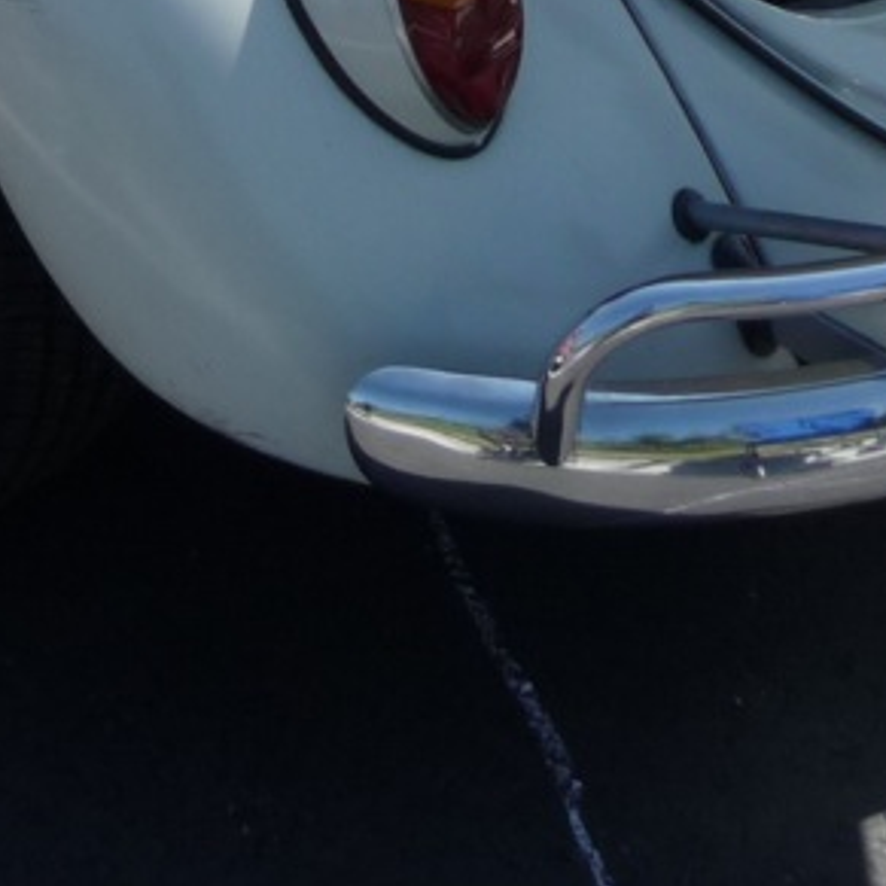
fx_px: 3156
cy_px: -572
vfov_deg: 14.5
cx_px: 104
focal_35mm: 109
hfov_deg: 15.8
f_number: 3.3
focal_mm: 4.7
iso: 100
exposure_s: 1/800
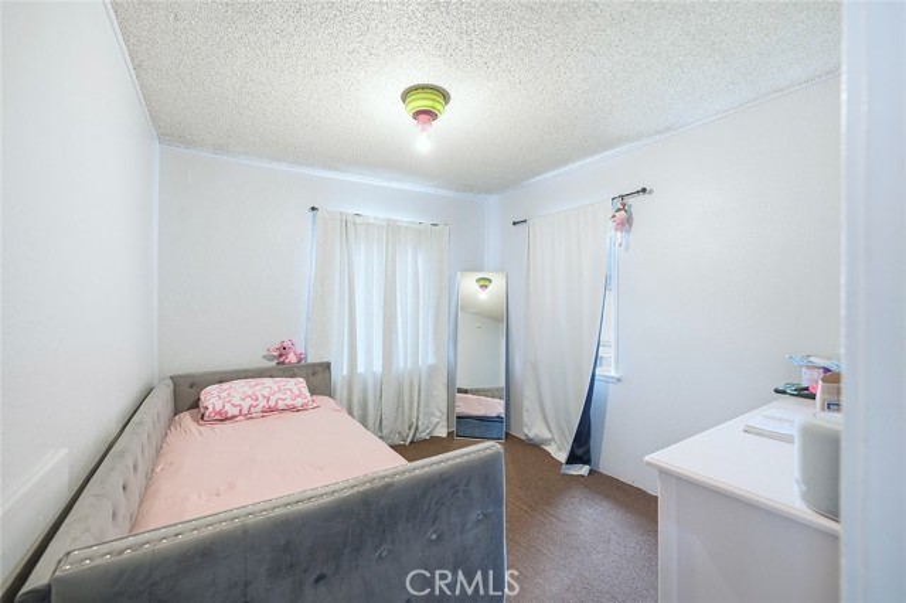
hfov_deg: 104.3
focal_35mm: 14
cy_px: 302
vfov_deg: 81.1
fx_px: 352
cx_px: 453
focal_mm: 14
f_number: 4.5
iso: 1600
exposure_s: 1/100
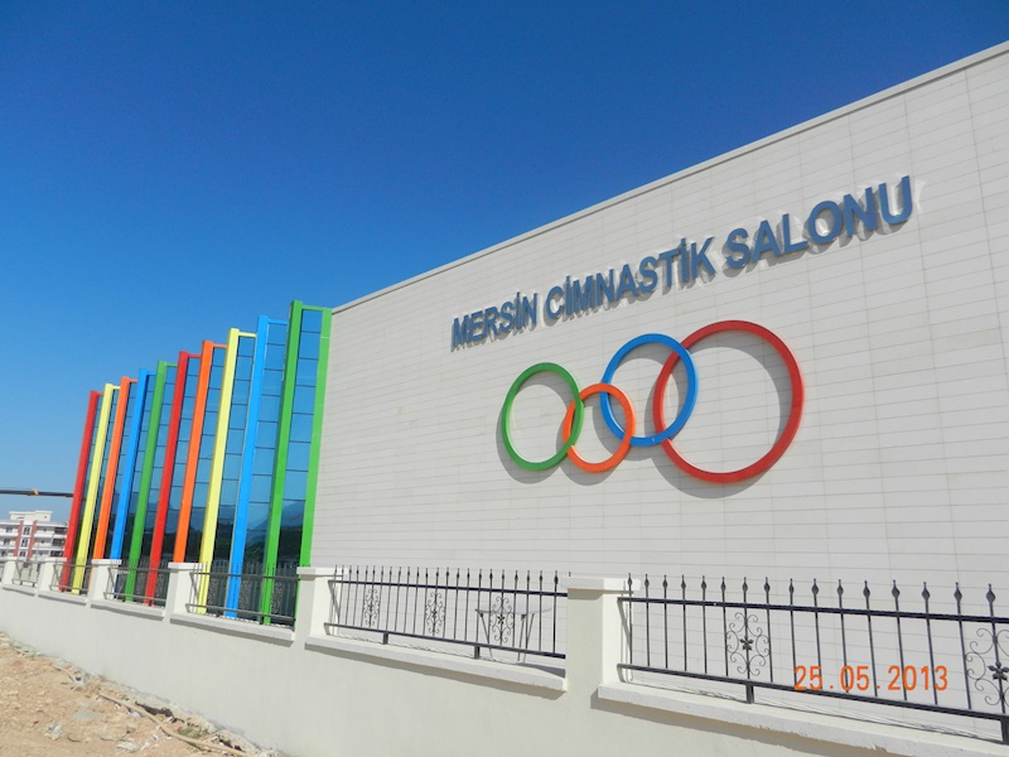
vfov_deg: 54.9
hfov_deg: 69.4
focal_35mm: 25
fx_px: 729
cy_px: 378
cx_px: 504
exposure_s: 1/800
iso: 160
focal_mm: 4.5
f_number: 7
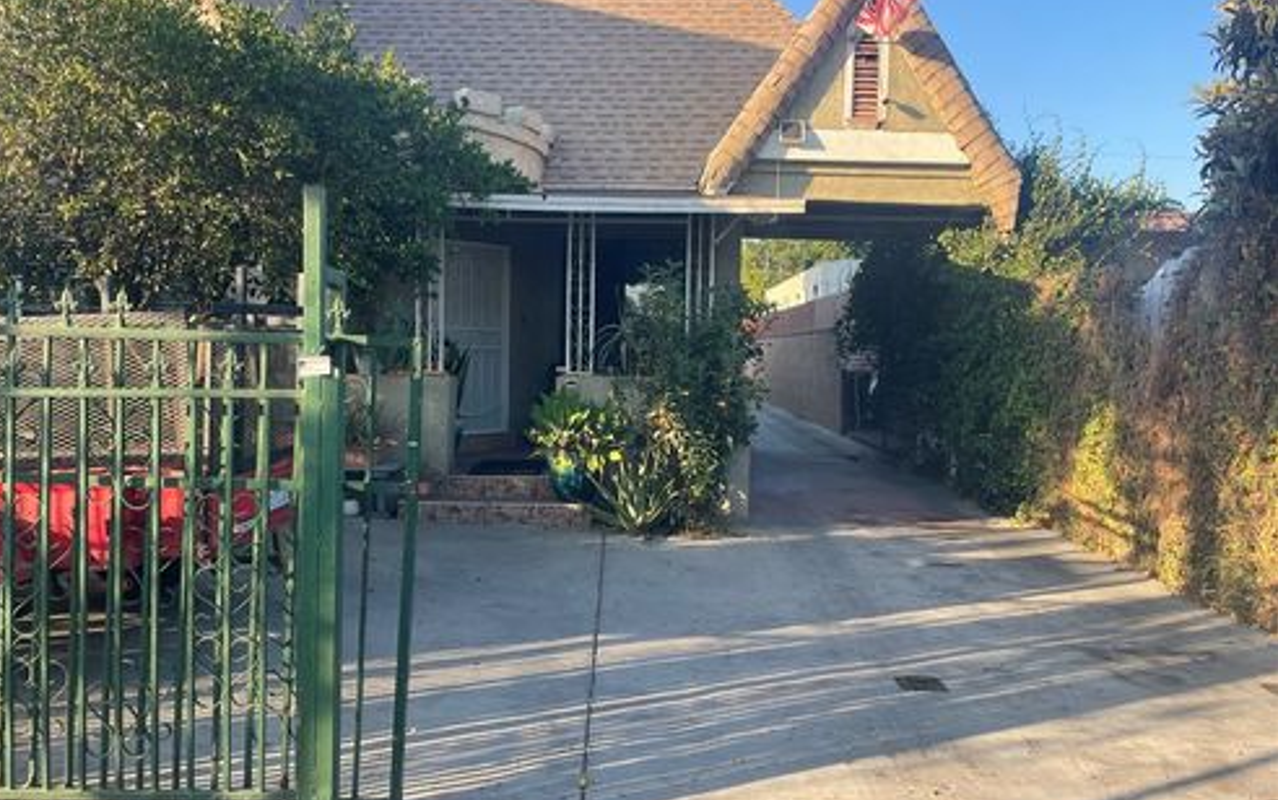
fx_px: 976
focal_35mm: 28
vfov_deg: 44.6
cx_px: 631
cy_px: 373
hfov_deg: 66.4
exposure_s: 1/550
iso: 32
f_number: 1.6
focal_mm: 4.2
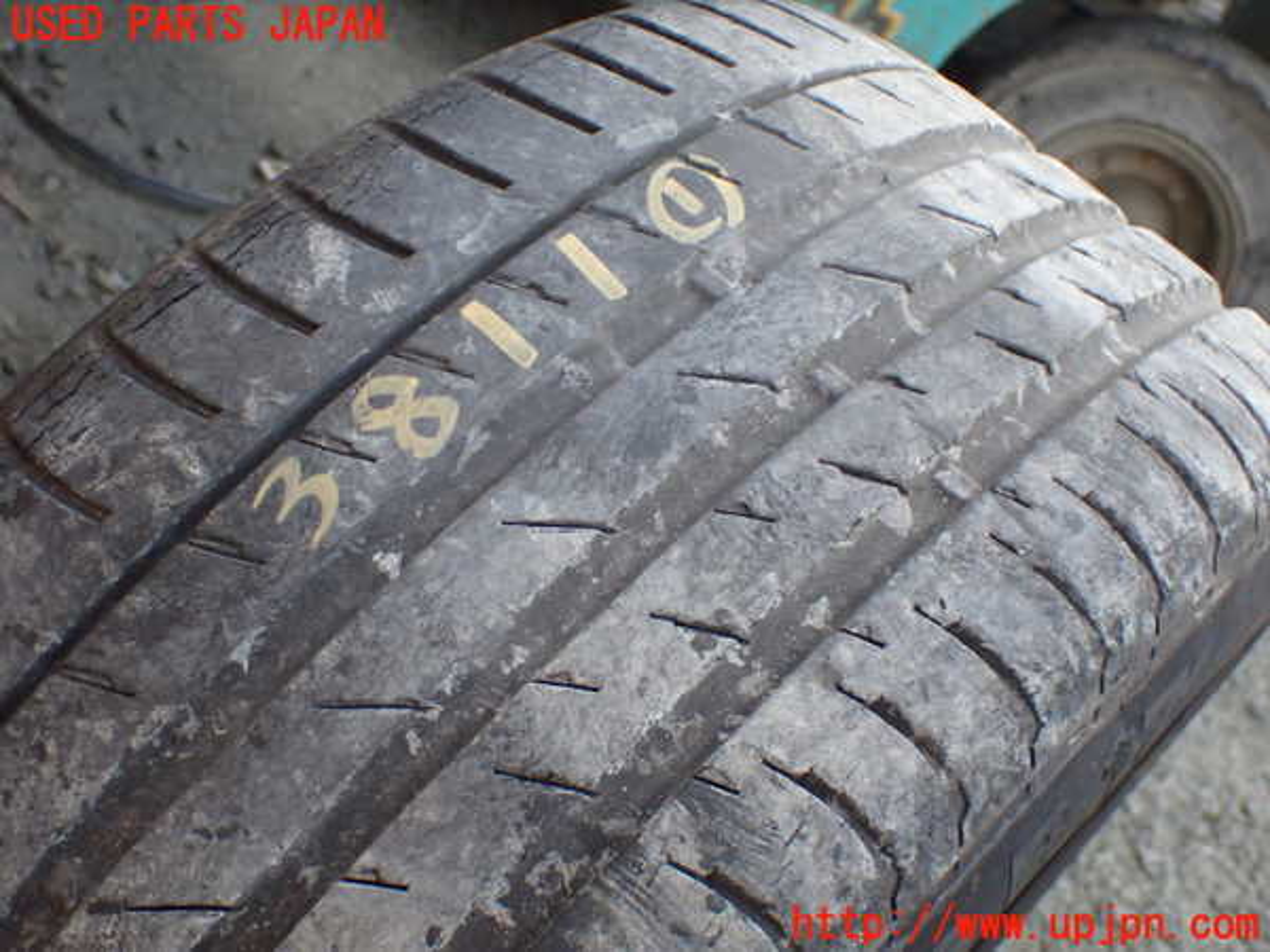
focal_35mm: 58
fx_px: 2128
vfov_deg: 25.2
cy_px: 476
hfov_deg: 33.2
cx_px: 635
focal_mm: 10.35
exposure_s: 1/250
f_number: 3.5
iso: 500
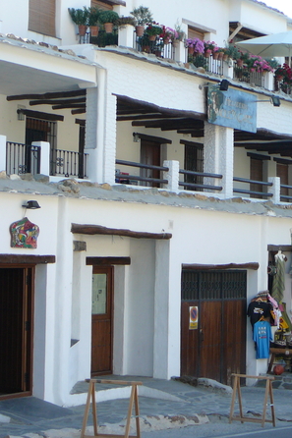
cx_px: 222
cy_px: 220
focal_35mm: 91
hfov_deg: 14.9
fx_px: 1108
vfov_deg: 22.4
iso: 80
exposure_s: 1/160
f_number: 3.6
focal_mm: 9.7
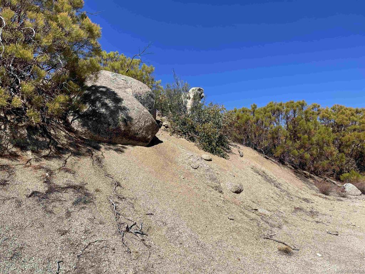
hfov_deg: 69.4
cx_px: 182
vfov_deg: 54.9
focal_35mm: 25
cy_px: 137
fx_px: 264
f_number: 1.6
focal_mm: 5.1
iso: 32
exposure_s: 1/4348
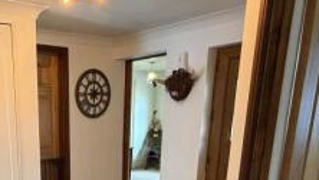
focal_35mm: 40
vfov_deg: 26.8
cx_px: 48
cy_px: 208
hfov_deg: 46.8
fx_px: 338
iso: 400
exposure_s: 1/50
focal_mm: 2.22
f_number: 2.2
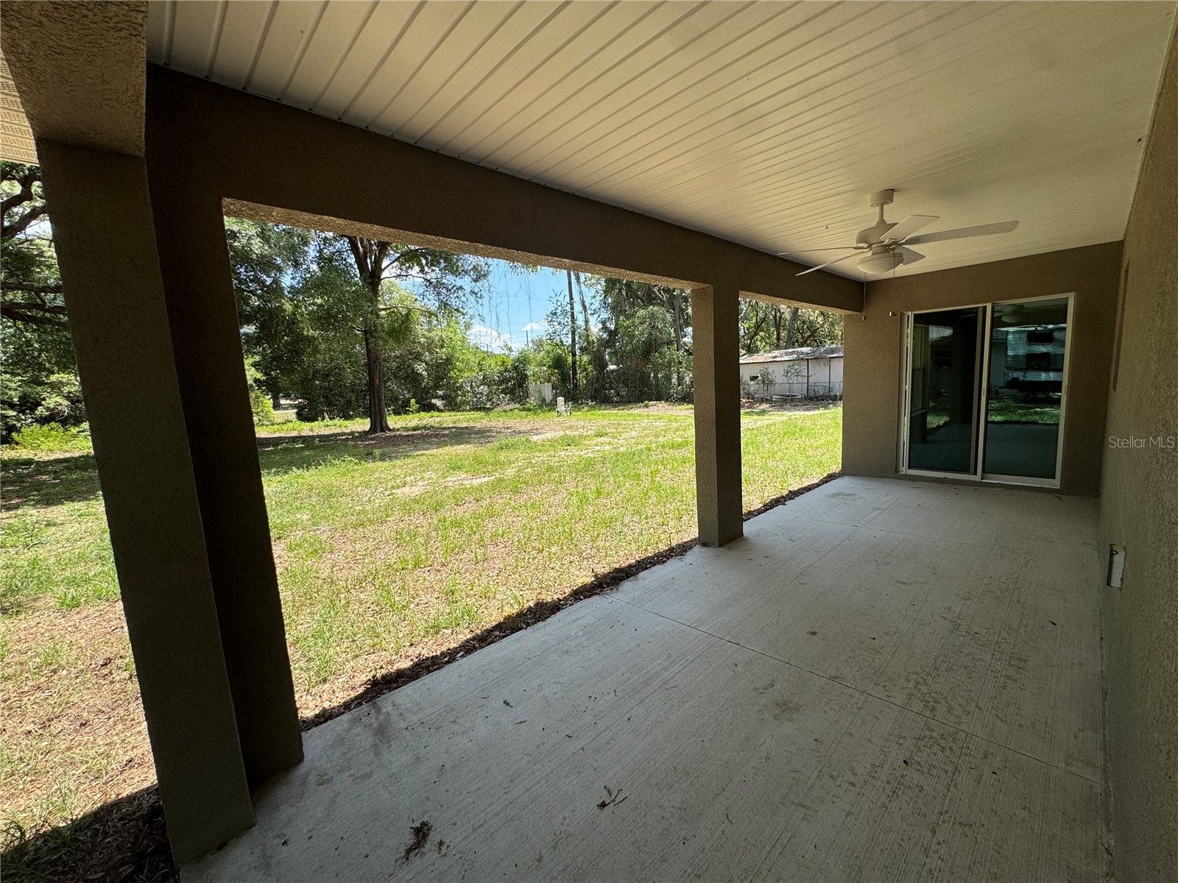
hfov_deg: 102.1
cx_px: 589
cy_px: 442
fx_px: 476
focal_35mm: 14
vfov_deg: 85.7
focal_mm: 2.22
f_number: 2.2
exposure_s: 1/879
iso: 50
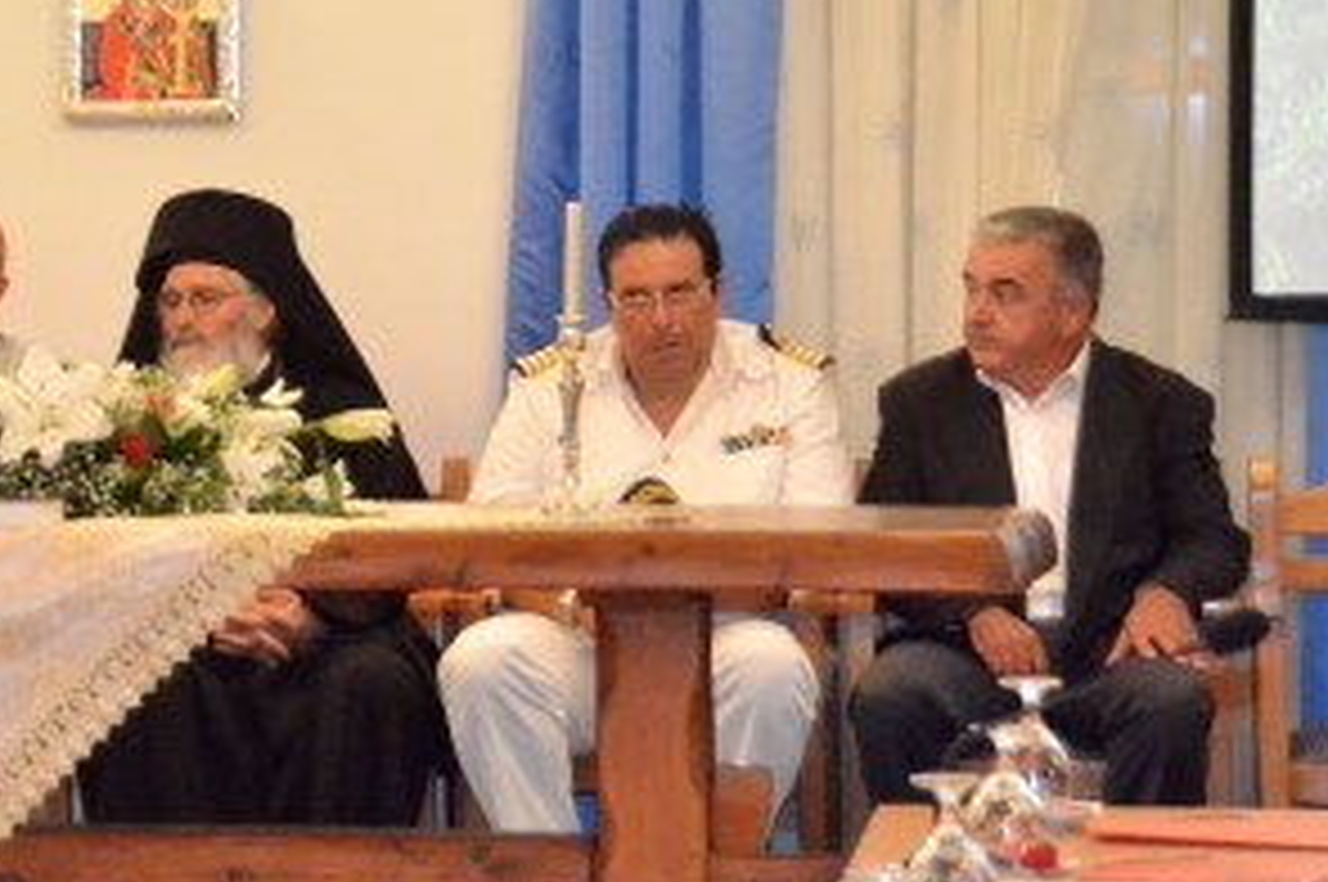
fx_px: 6633
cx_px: -356
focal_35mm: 180
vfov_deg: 7.6
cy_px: 320
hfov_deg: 11.2
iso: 6400
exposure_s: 1/100
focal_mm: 46
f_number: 5.6
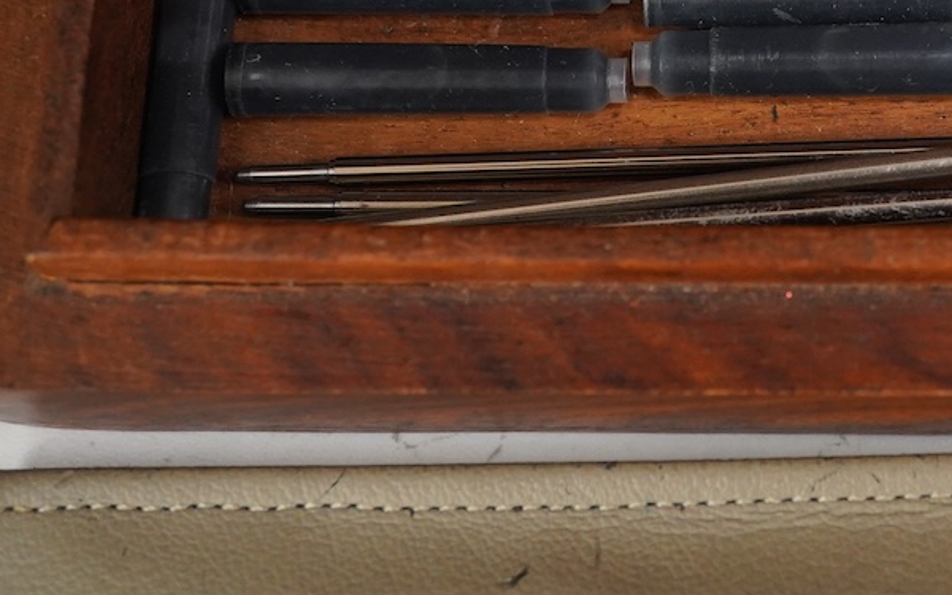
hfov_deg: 23.4
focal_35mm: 86
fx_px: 2231
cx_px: 875
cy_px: 6
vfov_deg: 14.9
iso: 2500
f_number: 9
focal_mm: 30
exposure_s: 1/100
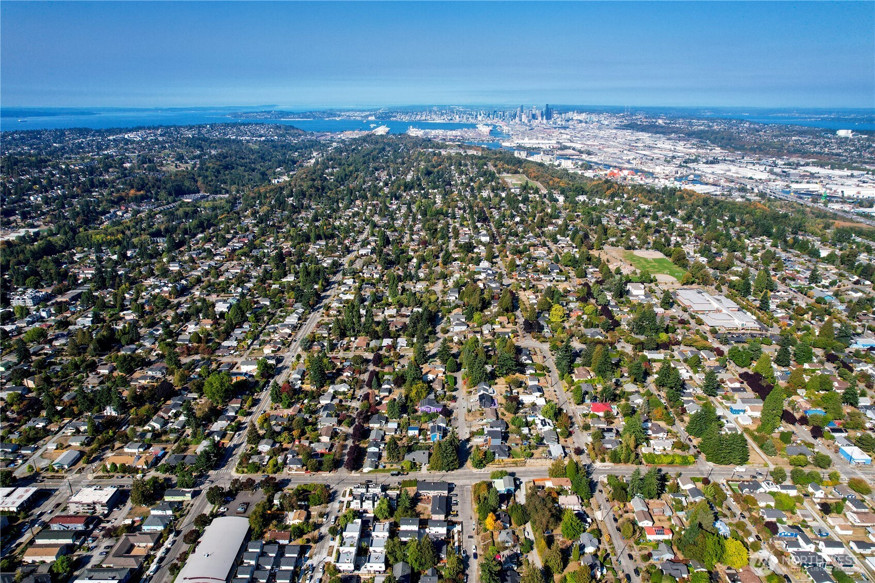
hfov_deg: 78.6
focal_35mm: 22
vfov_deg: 57.2
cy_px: 292
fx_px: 535
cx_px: 438
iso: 110
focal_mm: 8.38
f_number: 2.8
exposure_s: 1/1600
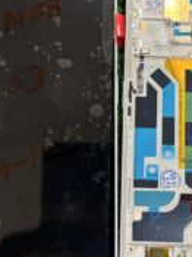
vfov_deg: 34.9
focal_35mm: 55
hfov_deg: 26.5
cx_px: 117
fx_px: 407
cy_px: 110
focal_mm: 6.76
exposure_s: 1/50
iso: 125
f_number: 1.78
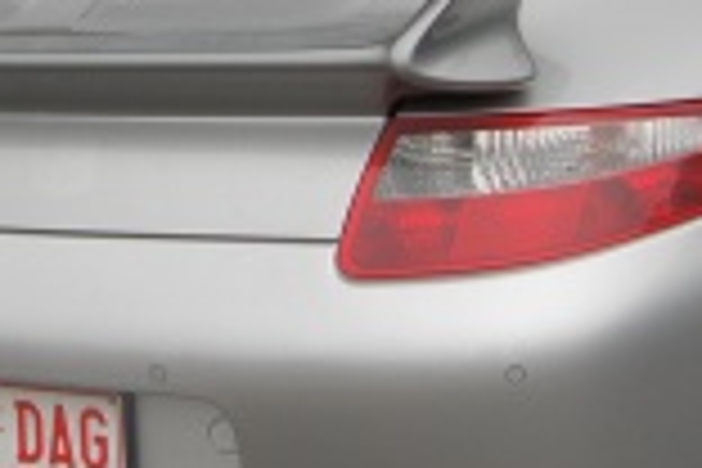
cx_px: 0
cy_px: -76
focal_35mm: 123
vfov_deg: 11.0
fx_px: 2398
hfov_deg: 16.3
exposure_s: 1/200
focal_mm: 20
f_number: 7.1
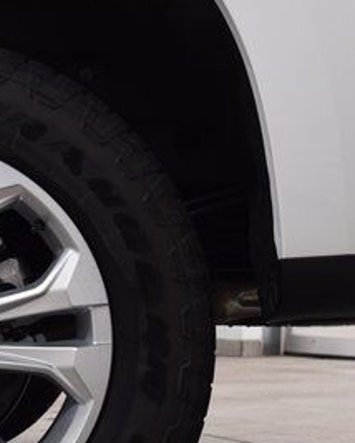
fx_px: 1417
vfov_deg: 17.7
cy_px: 338
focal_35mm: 108
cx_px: -88
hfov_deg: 13.8
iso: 500
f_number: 6.3
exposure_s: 1/15
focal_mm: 32
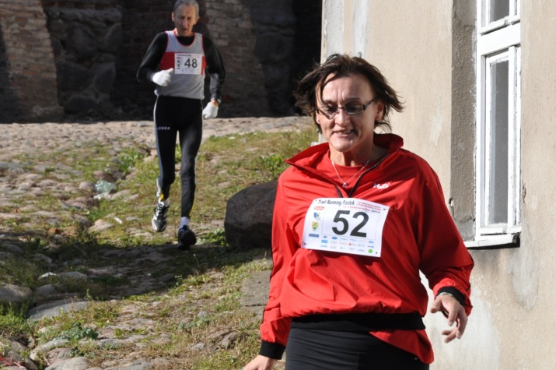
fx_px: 2199
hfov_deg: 14.4
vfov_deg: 9.6
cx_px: 264
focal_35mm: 143
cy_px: 199
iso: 800
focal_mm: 85
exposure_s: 1/1250
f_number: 9
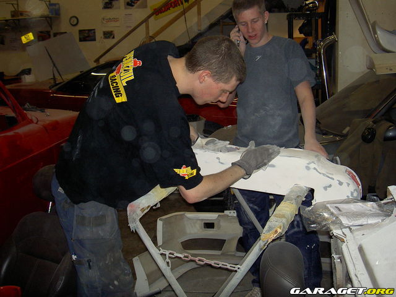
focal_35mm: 39
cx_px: 198
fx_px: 446
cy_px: 148
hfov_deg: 47.9
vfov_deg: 36.8
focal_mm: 8
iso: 200
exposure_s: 1/125
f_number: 2.8
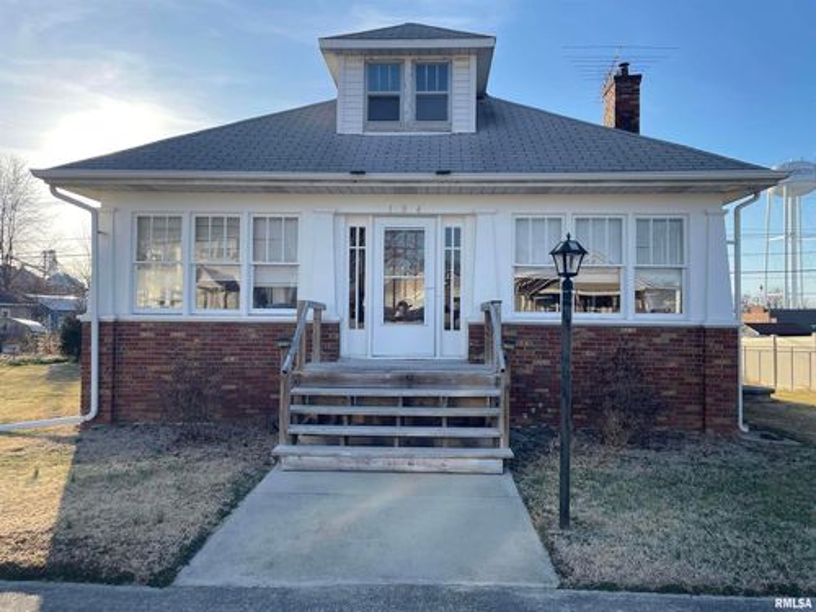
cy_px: 306
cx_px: 408
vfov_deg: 53.1
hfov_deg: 67.3
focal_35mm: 26
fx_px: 613
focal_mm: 4.2
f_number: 1.6
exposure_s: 1/1335
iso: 32
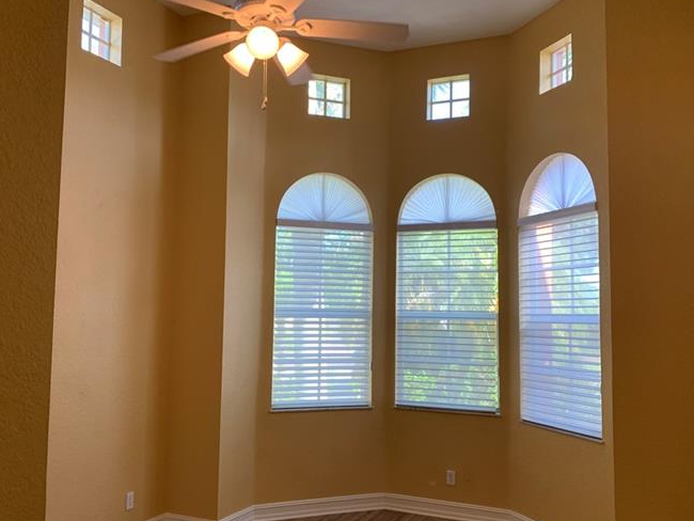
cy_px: 272
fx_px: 642
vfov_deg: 44.2
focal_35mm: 32
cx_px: 343
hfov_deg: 56.8
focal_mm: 4.25
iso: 80
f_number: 1.8
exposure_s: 1/120
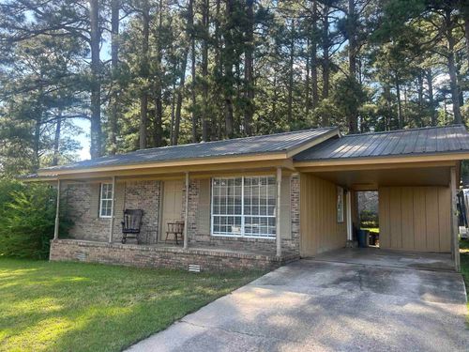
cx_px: 234
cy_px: 176
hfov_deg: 67.3
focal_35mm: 26
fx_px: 352
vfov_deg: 53.1
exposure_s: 1/572
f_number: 1.5
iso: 50
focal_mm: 5.7
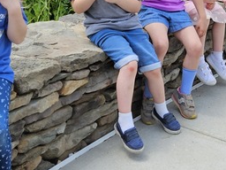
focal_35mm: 92
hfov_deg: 21.0
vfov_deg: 15.9
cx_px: 192
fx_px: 601
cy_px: 16
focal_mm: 5.4
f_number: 1.8
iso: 25
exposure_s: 1/1061
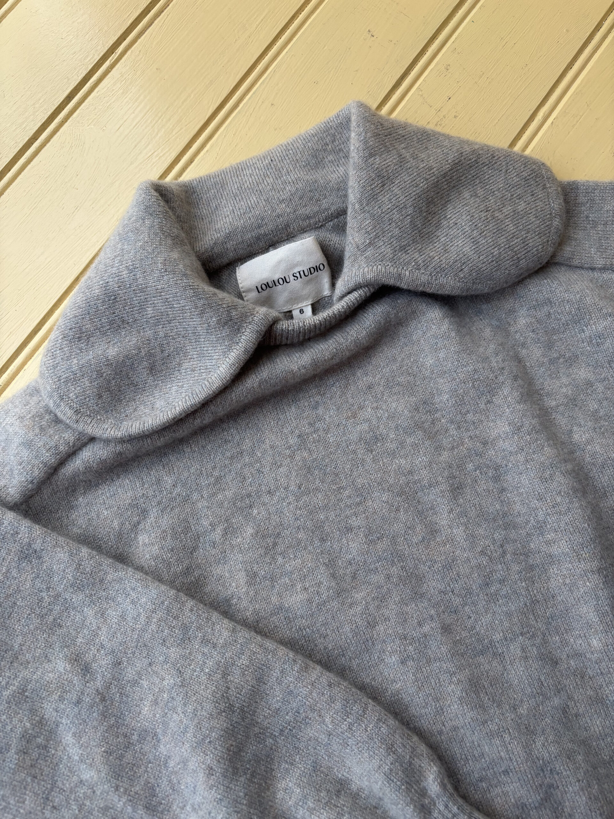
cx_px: 307
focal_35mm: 26
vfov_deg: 67.3
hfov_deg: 53.1
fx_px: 615
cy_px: 410
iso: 160
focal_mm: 5.96
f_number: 1.6
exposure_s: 1/60
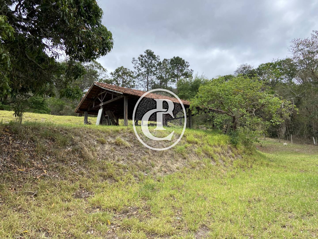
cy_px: 120
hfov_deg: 67.3
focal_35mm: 26
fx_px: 239
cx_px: 159
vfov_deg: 53.1
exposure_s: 1/1996
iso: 32
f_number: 1.8
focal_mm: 4.25
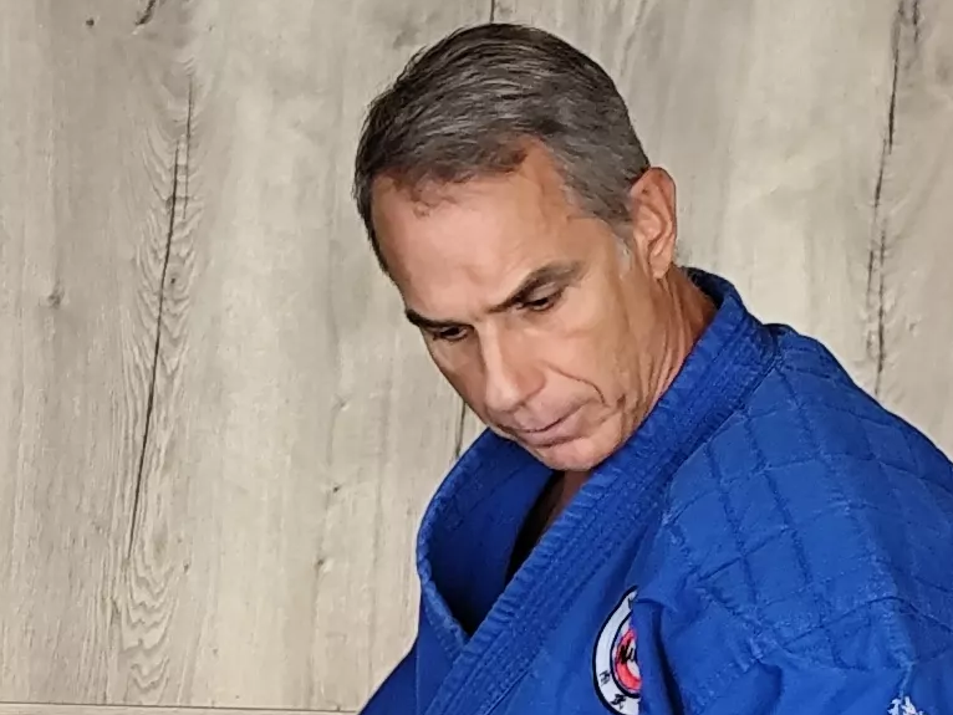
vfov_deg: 6.0
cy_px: 1180
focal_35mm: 245
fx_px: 6747
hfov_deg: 7.9
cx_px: -636
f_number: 1.65
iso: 160
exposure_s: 1/50
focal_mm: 6.14
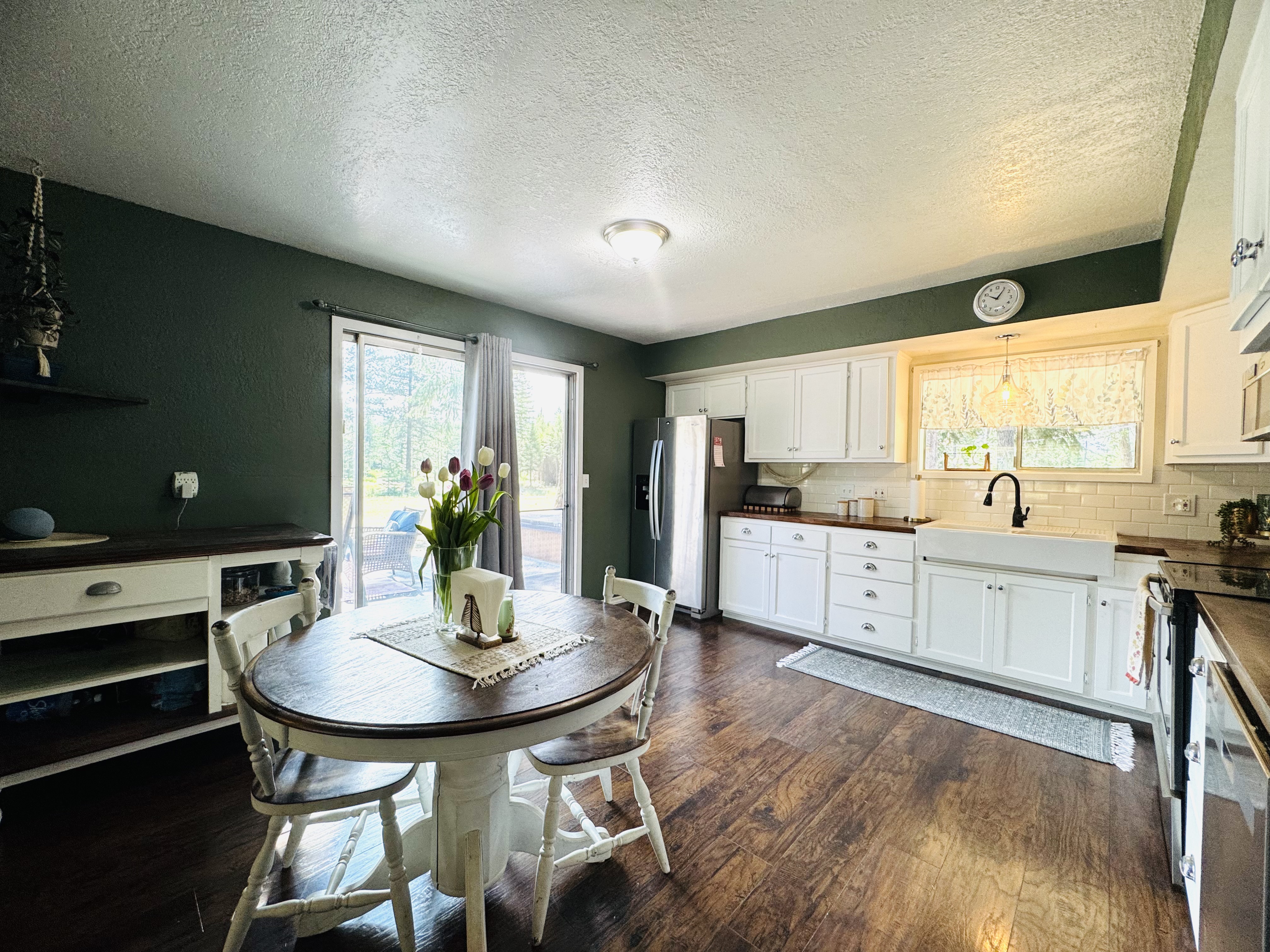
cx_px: 635
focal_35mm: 14
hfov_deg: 102.1
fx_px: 514
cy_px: 476
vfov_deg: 85.7
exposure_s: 1/120
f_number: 2.2
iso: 100
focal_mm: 2.22
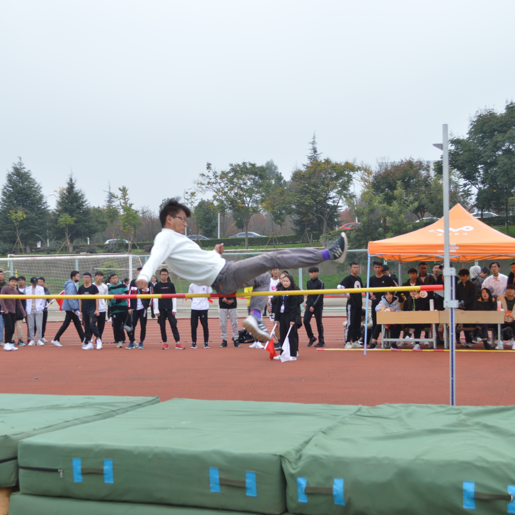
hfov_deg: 30.6
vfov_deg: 30.7
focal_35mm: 56
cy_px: 257
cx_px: 181
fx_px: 937
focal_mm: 29
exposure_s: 1/200
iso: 140
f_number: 5.6
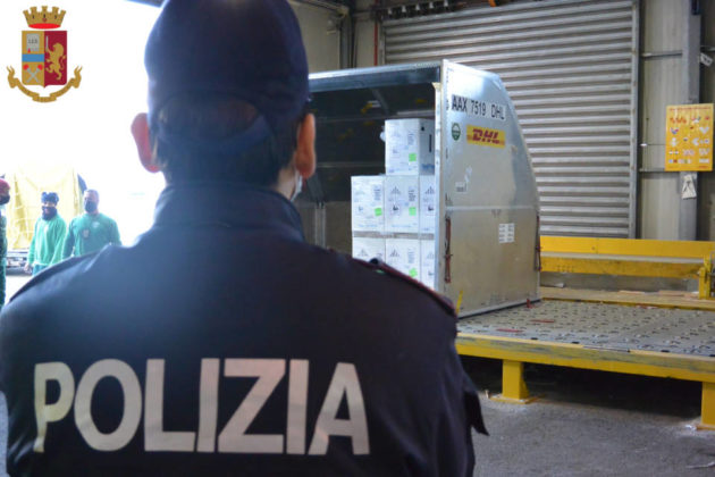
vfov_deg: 31.2
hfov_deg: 45.4
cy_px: 238
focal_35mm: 43
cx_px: 358
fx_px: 854
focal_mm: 16.1
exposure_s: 1/60
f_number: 4.2
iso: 1250
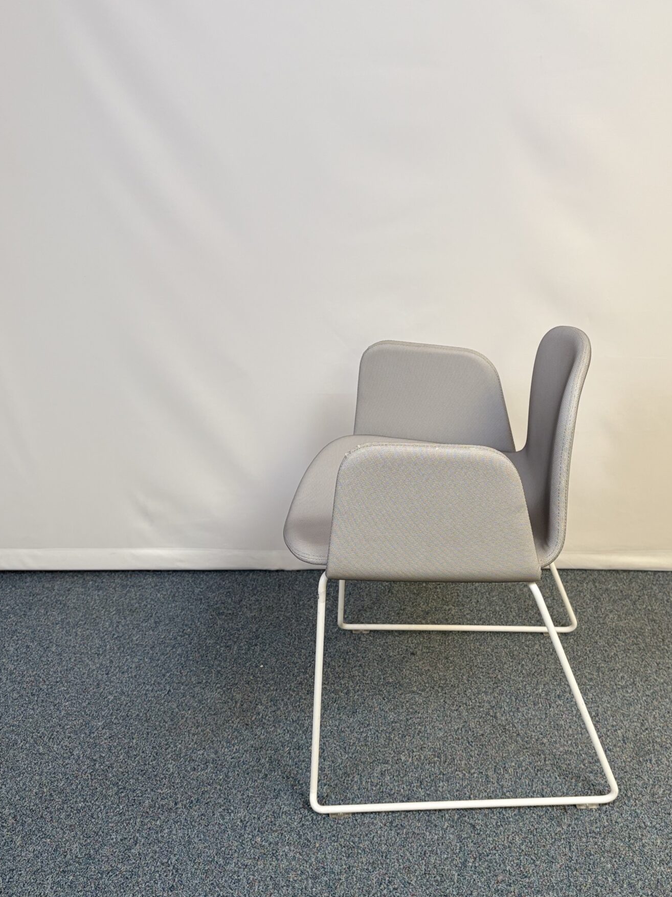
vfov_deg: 48.9
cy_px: 398
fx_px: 984
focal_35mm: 38
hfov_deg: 37.5
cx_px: 413
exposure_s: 1/121
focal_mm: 5.96
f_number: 1.6
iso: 64
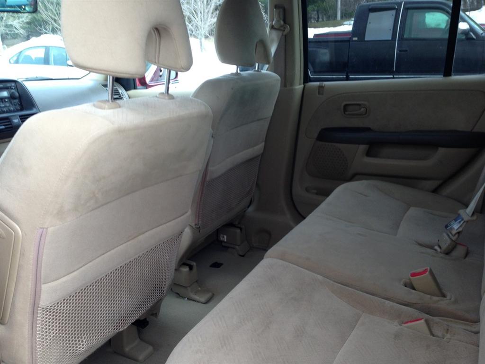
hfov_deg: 55.4
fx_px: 462
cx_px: 242
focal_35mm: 33
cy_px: 182
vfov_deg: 42.9
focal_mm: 4.13
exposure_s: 1/120
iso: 64
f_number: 2.4
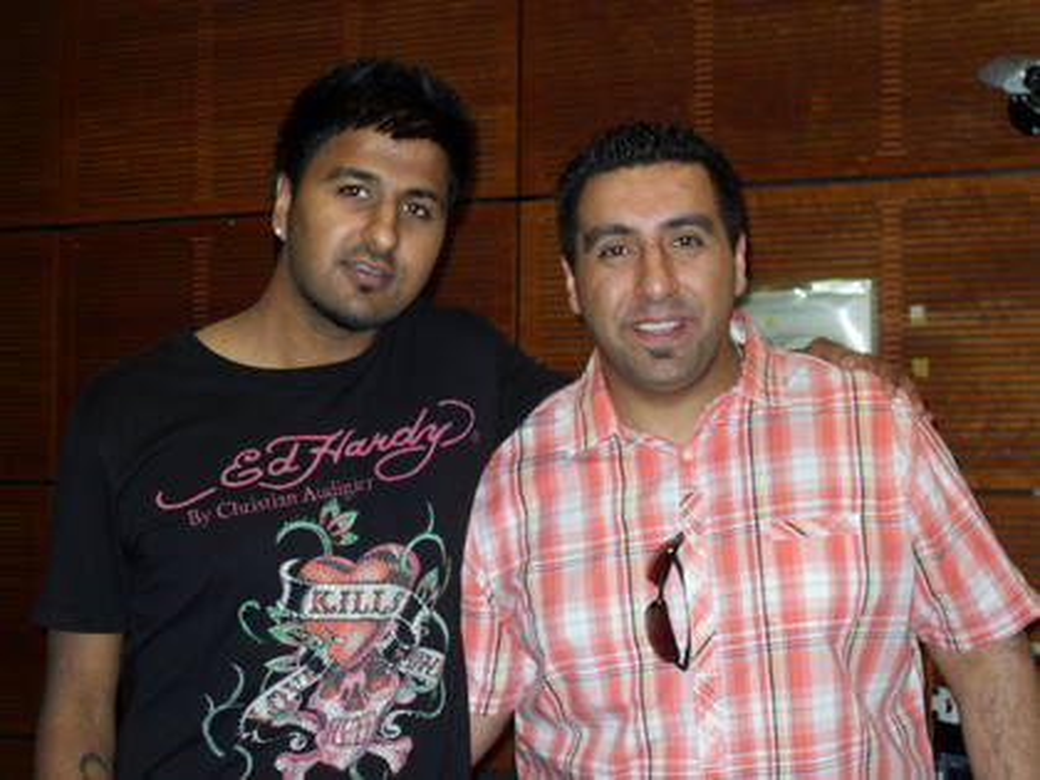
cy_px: 390
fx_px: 2073
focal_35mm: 69
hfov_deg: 28.2
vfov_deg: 21.3
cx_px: 520
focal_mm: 11.8
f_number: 4
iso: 320
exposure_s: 1/60
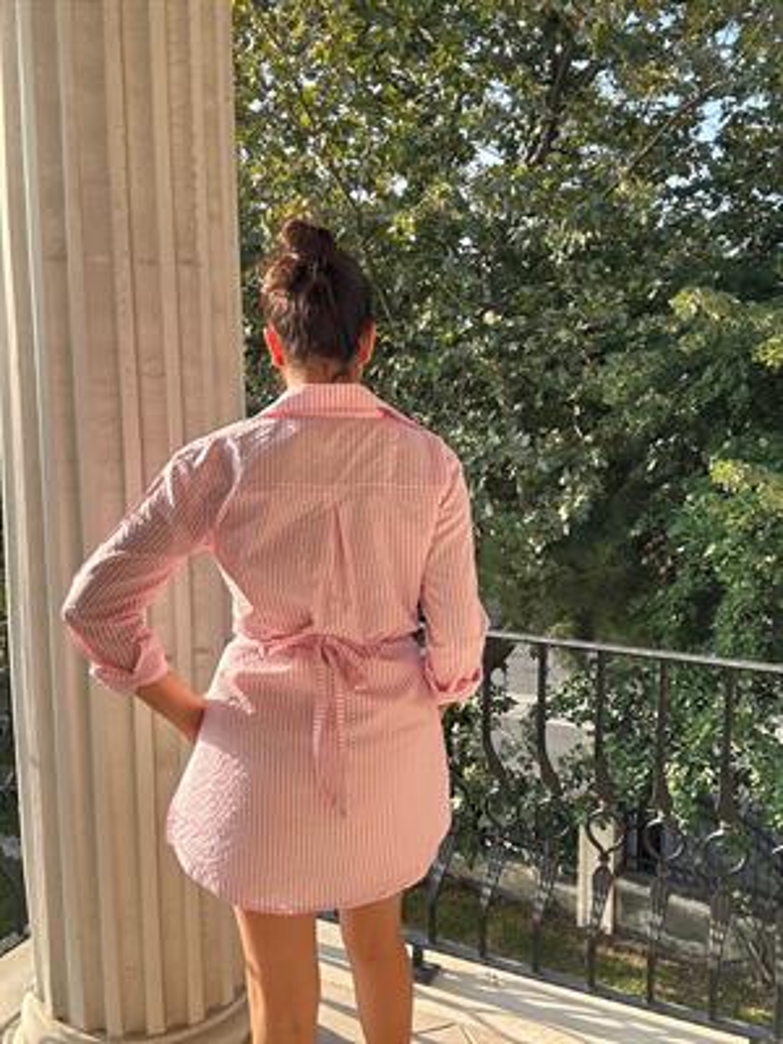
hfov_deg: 46.8
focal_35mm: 30
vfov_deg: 60.0
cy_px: 522
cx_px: 392
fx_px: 905
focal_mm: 2.69
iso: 25
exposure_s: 1/334
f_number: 1.9
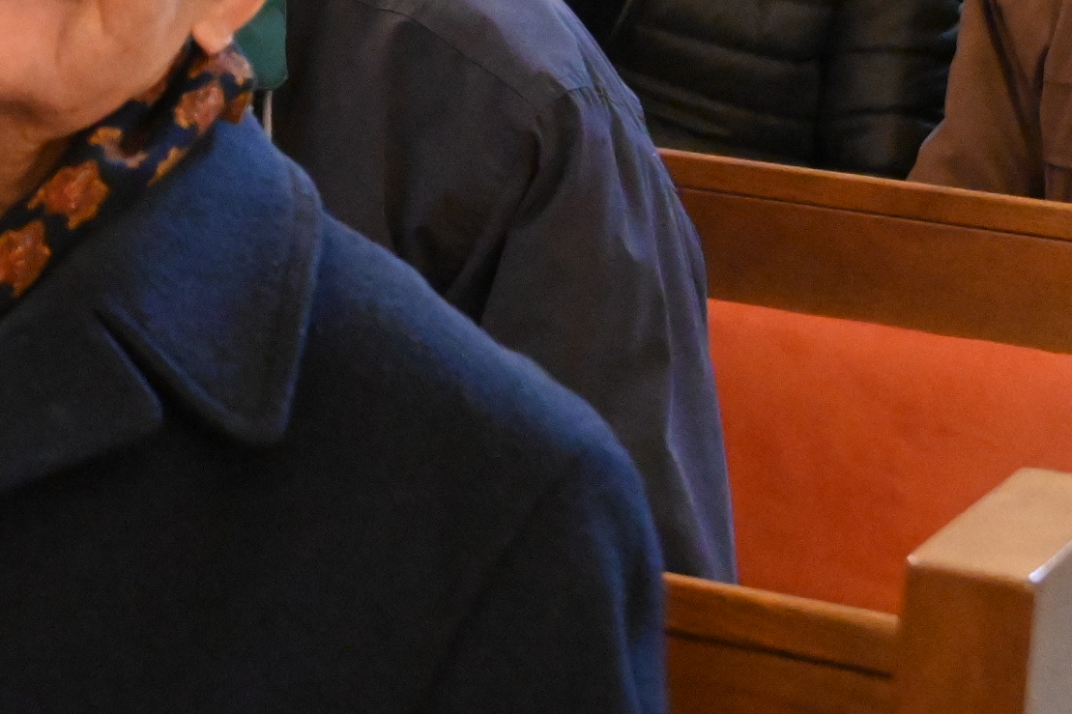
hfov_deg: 17.1
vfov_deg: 11.5
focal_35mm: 119
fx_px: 3532
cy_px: 149
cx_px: 156
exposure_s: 1/60
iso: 12800
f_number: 4
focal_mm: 31.5
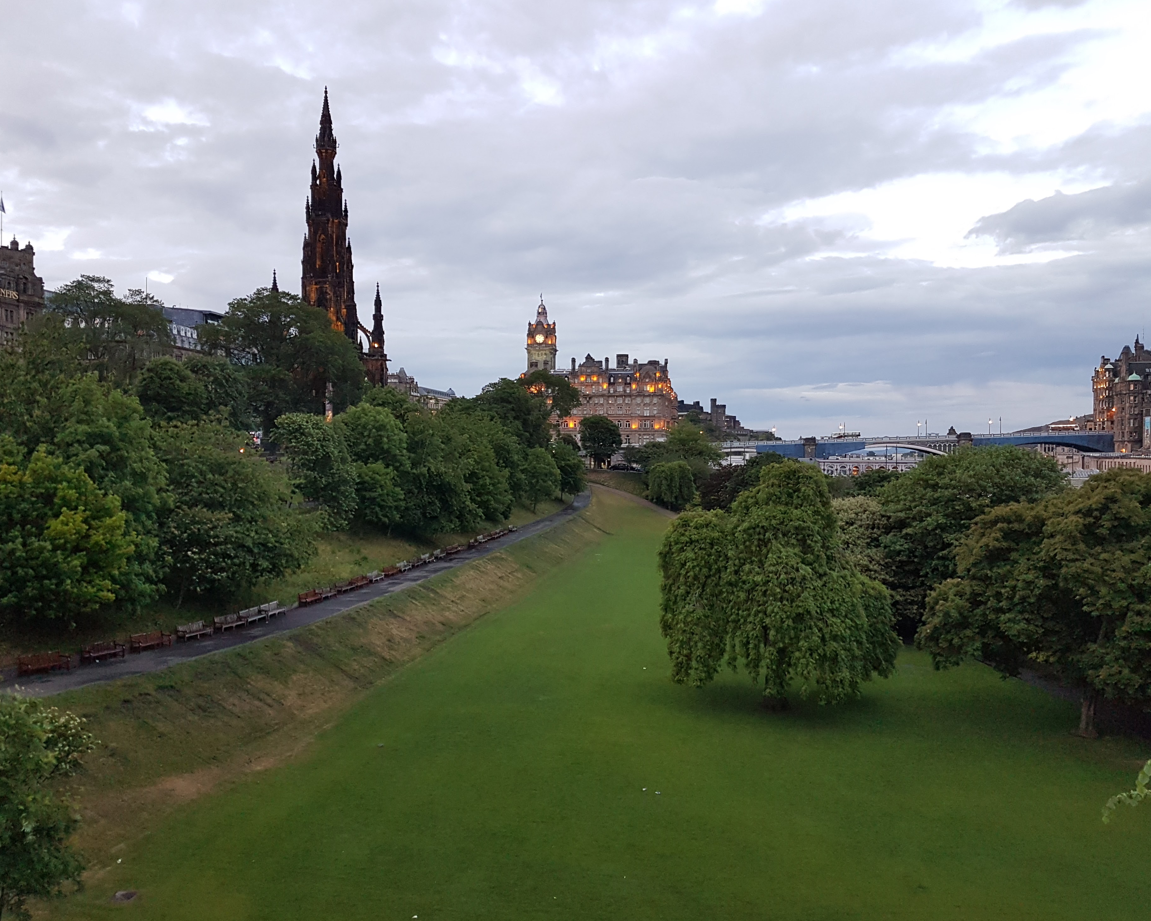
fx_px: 954
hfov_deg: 62.2
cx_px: 542
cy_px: 466
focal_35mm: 28
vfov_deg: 51.5
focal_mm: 4.2
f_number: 1.7
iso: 160
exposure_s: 1/33
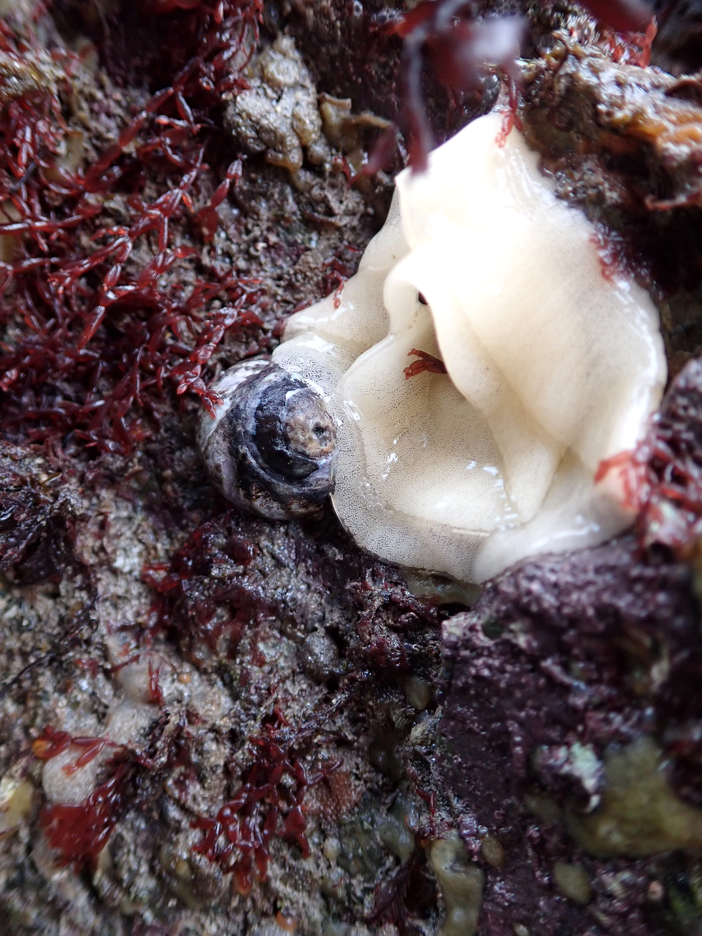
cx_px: 351
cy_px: 468
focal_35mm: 30
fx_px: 811
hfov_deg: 46.8
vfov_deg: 60.0
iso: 250
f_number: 2.3
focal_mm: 5.5
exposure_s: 1/125
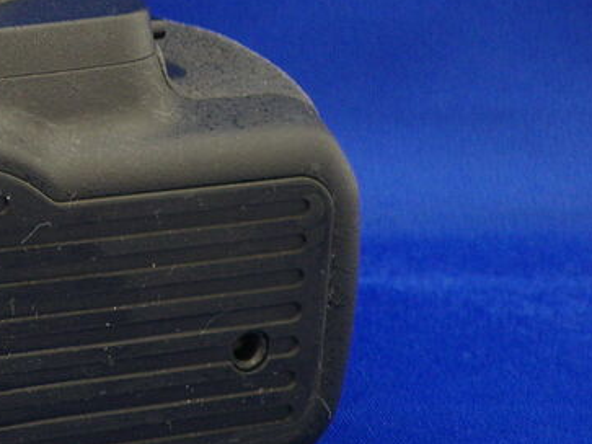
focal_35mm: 129
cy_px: 101
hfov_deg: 14.1
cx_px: -351
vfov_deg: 11.5
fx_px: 2205
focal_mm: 6.9
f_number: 3
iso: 64
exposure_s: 1/4
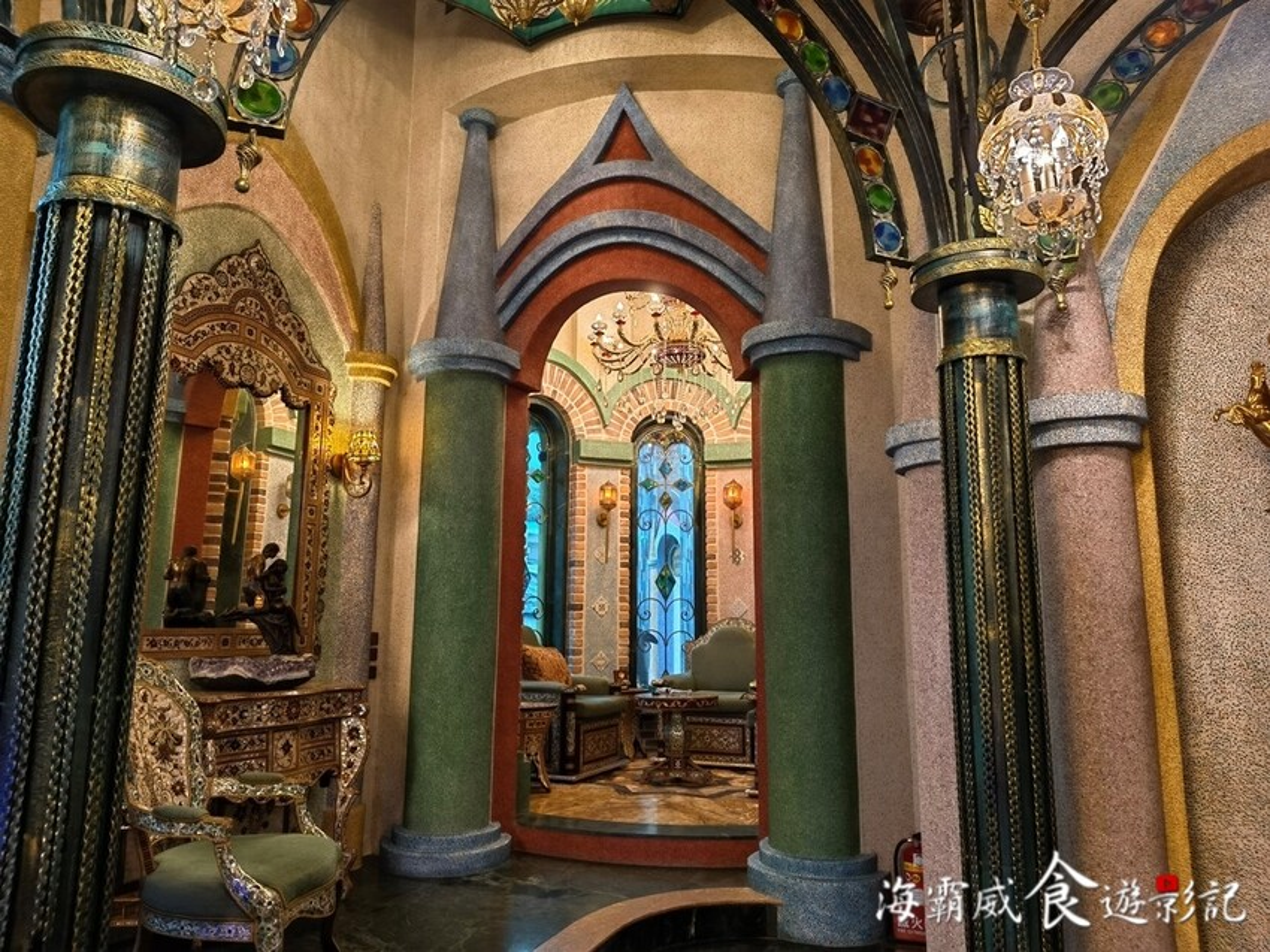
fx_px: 880
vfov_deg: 56.8
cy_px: 476
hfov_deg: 71.6
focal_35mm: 24
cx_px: 635
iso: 250
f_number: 1.8
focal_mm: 5.54
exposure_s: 1/60
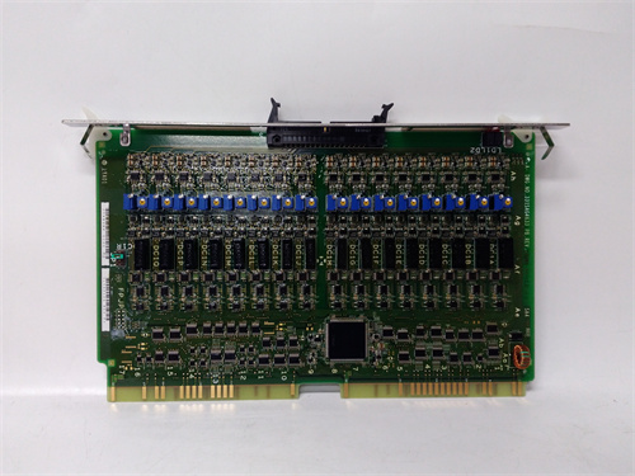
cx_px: 318
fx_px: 495
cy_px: 238
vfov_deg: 51.4
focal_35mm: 27
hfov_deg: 65.3
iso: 253
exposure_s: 1/33
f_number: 2
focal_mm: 3.79
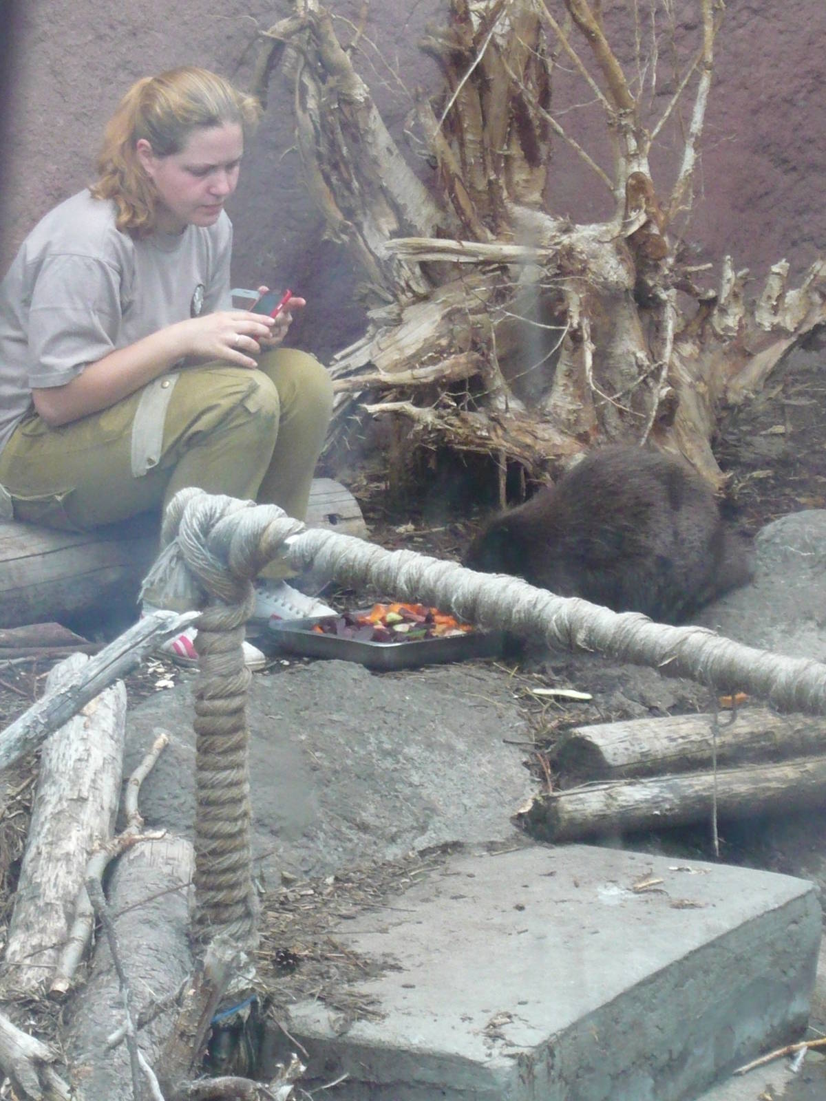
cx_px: 413
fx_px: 5091
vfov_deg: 12.3
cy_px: 550
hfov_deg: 9.3
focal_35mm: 160
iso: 400
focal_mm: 16.5
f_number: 5.1
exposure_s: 1/80
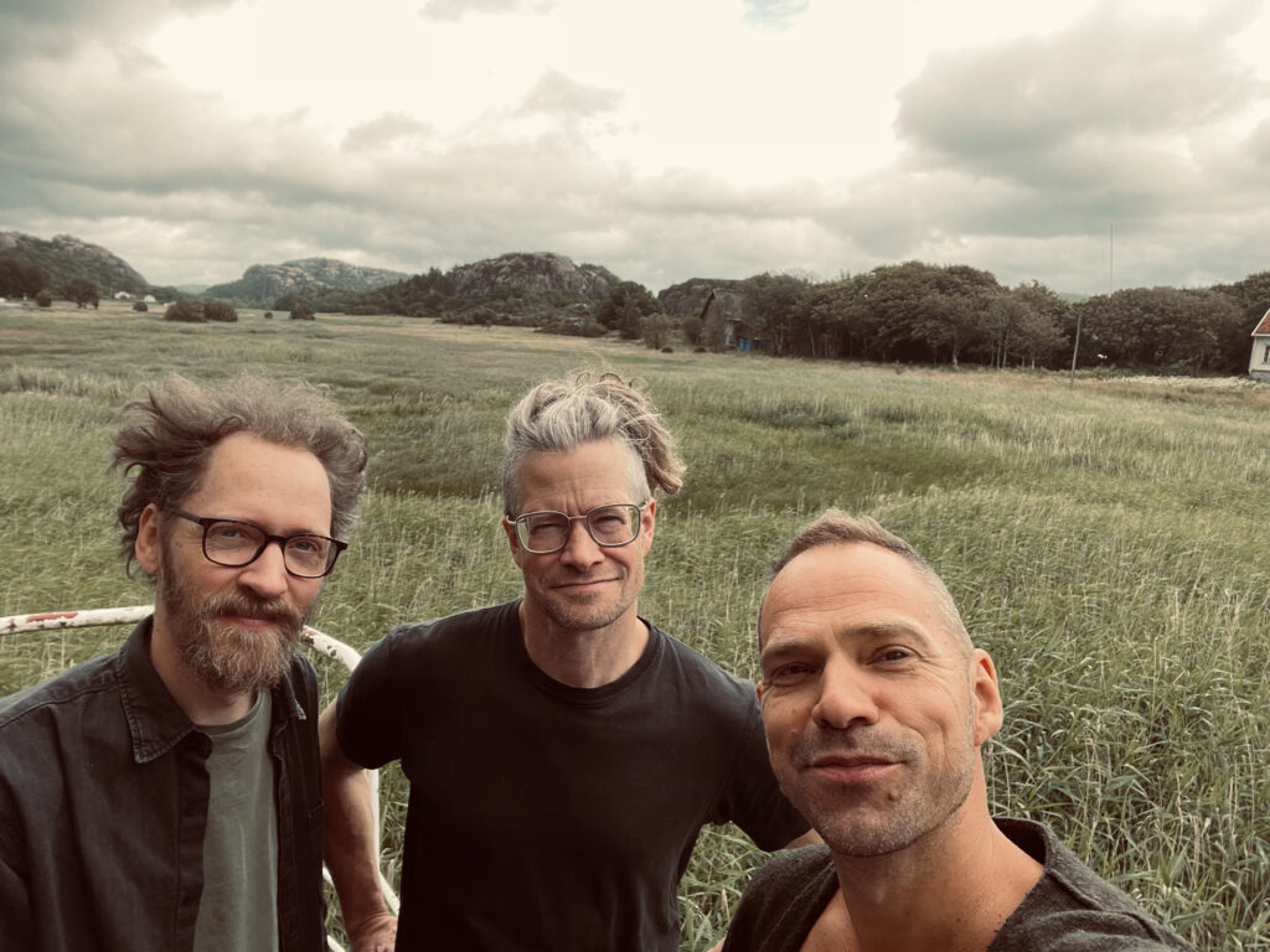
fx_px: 844
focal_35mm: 23
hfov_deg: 73.9
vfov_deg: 58.9
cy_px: 476
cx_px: 635
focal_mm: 2.71
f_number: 2.2
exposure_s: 1/246
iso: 25
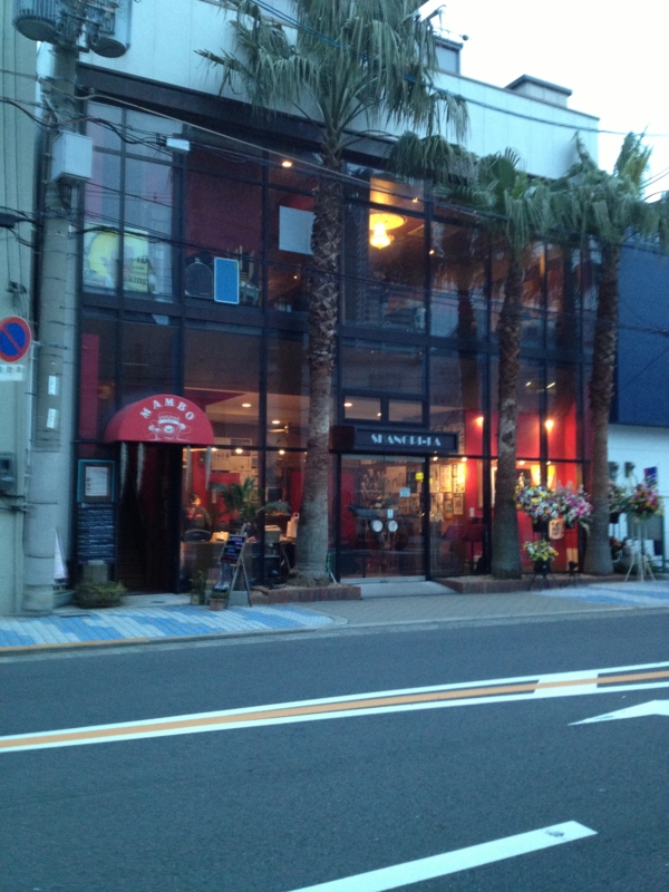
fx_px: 902
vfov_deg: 52.6
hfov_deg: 40.7
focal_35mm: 35
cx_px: 334
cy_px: 446
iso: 250
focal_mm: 4.28
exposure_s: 1/20
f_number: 2.4
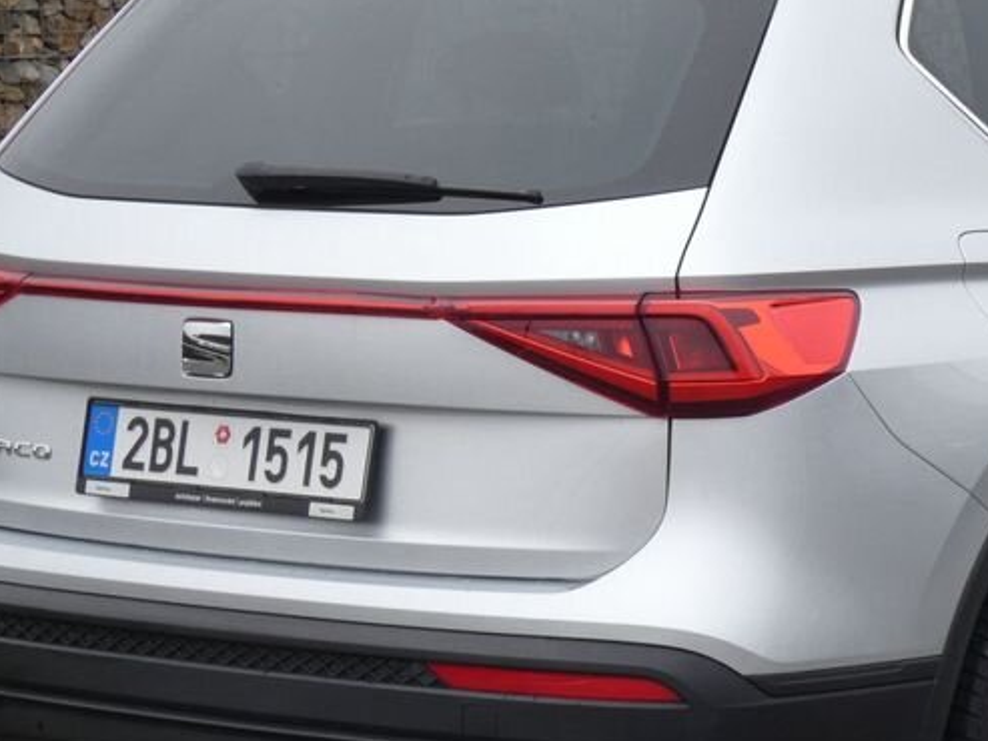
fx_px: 3911
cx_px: 854
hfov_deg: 14.3
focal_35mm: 137
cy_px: 401
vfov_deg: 10.8
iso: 100
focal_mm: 11.9
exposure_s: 1/80
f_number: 5.6
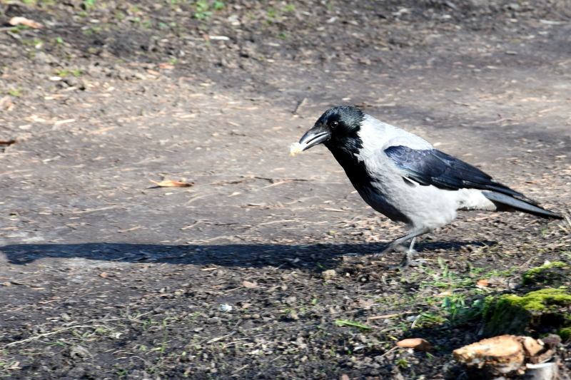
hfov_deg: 13.0
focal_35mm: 158
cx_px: 286
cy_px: 190
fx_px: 2497
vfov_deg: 8.7
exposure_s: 1/125
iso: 400
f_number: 9
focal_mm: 105
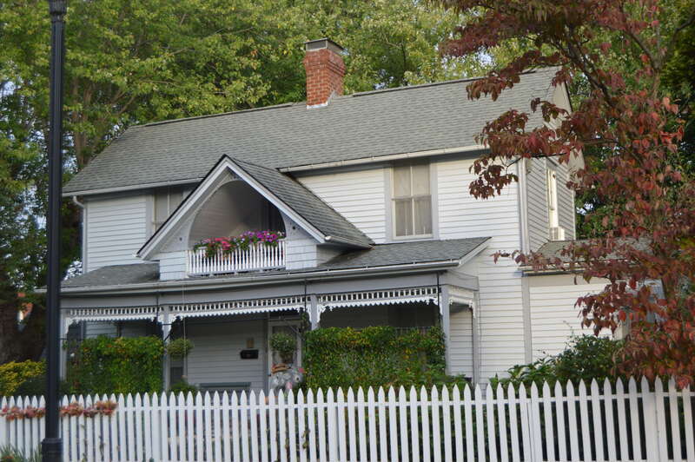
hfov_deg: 37.9
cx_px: 348
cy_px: 231
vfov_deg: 25.7
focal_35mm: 52
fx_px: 1013
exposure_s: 1/125
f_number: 5.6
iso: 220
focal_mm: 35
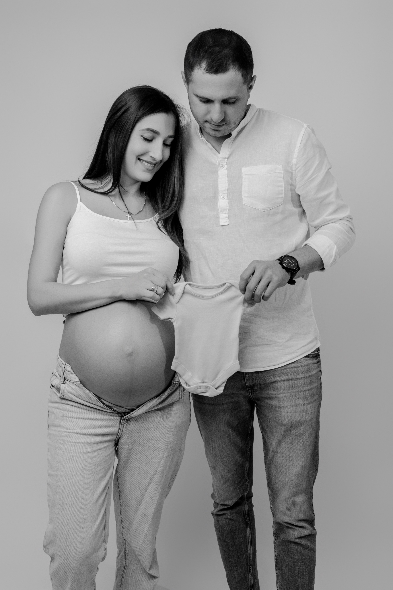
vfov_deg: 43.6
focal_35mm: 45
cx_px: 196
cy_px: 295
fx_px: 737
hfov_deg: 29.9
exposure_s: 1/200
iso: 640
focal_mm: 30
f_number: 9
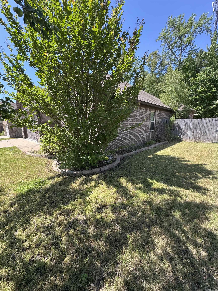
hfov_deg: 85.7
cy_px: 146
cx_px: 109
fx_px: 118
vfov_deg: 102.1
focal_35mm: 14
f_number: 2.2
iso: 40
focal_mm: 2.22
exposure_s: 1/235
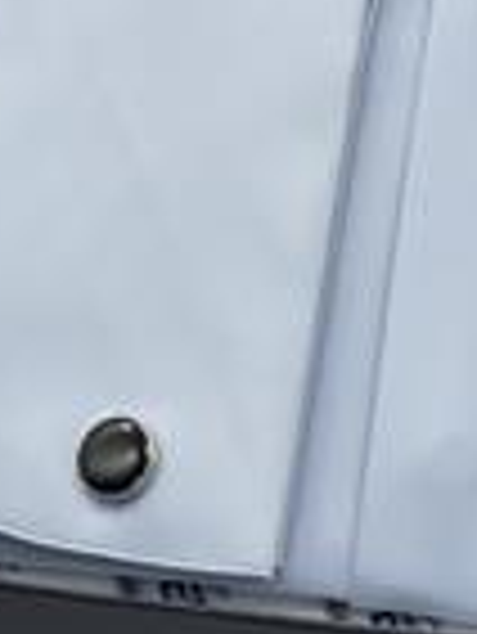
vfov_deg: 12.8
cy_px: -43
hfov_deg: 9.7
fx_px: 2788
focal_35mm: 152
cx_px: 482
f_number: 2
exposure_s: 1/178
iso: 25
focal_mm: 6
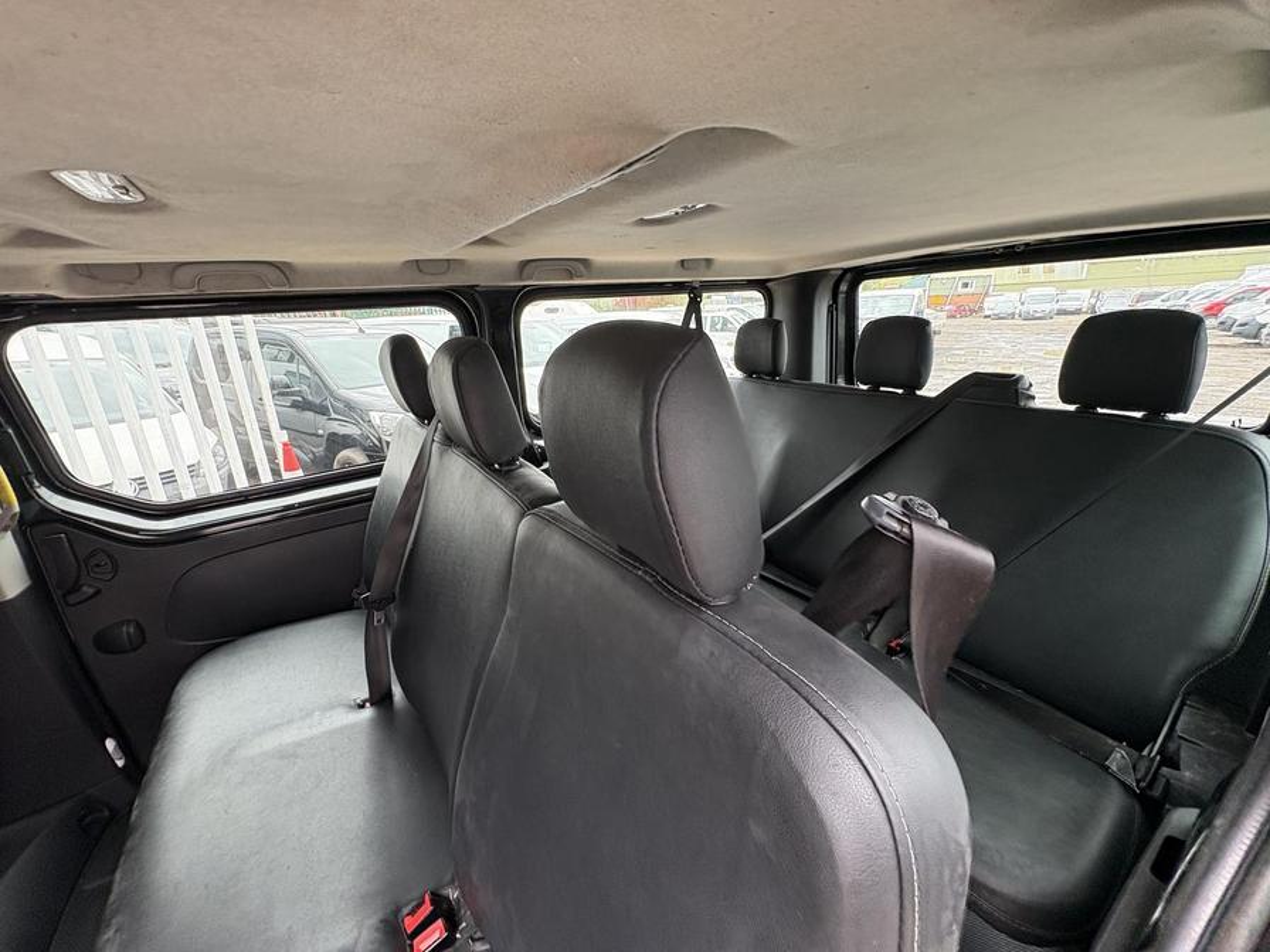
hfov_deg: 102.1
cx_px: 635
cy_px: 476
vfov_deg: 85.7
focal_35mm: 14
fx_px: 514
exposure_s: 1/99
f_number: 2.2
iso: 125
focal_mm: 2.22
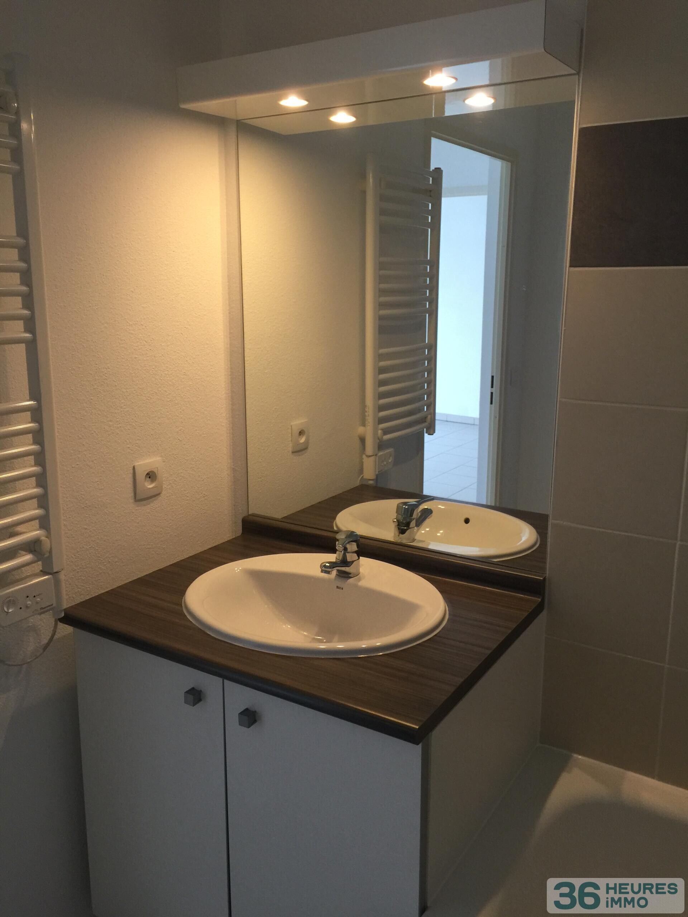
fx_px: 769
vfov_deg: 61.7
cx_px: 344
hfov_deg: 48.2
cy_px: 458
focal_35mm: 29
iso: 80
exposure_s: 1/33
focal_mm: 4.15
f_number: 2.2
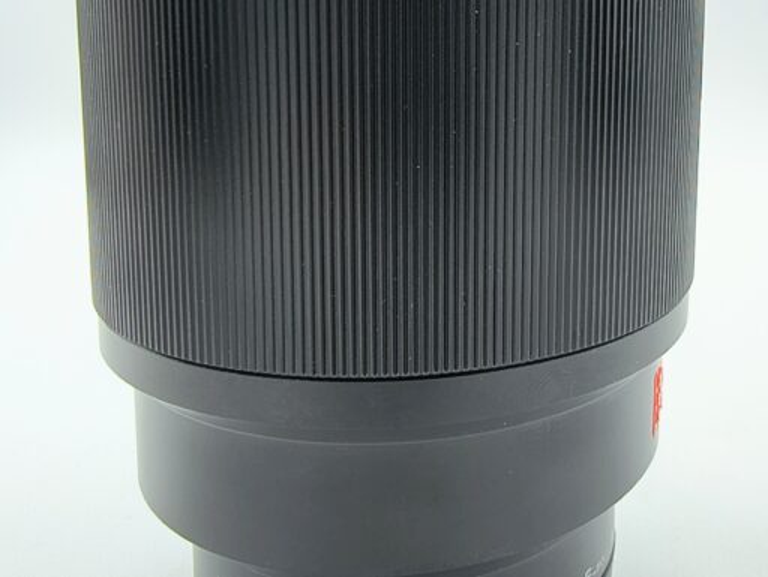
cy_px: 288
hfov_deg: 71.5
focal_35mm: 24
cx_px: 384
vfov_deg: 56.9
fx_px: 533
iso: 196
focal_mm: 1.83
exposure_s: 1/100
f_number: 2
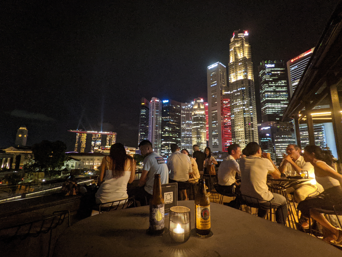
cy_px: 128
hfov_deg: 94.5
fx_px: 158
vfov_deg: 78.1
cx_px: 171
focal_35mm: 16
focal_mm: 2.22
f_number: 2.2
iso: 1597
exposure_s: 1/23.8
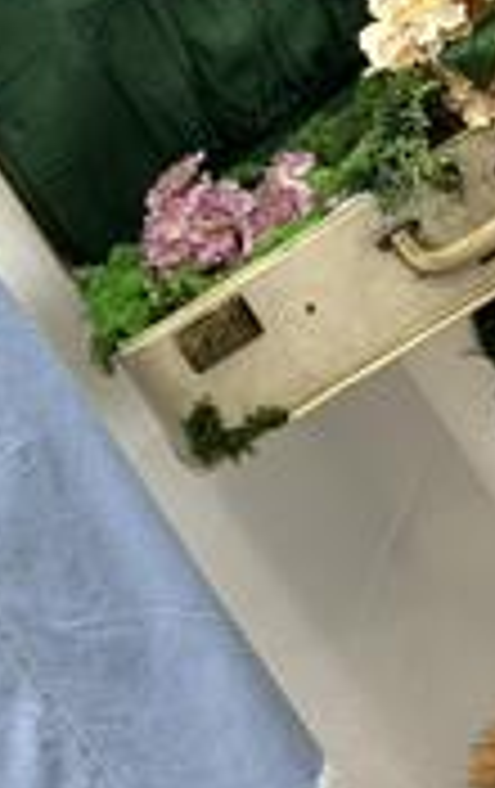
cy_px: 261
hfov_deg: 11.1
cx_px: -153
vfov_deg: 17.9
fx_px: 2494
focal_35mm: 116
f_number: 1.78
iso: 80
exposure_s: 1/100
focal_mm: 6.86
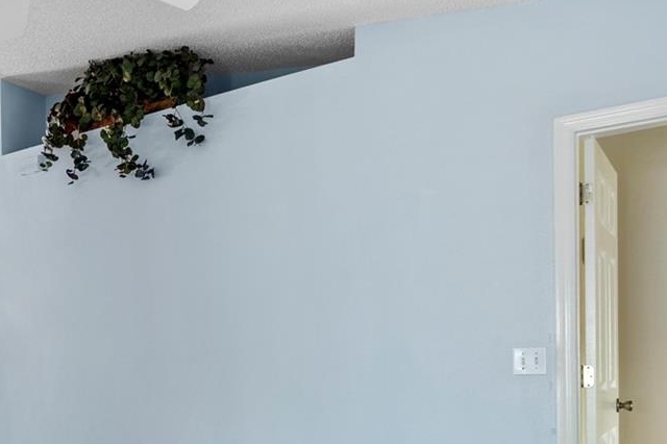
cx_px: 47
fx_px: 741
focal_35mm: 40
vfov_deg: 32.3
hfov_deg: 43.6
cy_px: 369
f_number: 8
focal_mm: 16
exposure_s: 1
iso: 400
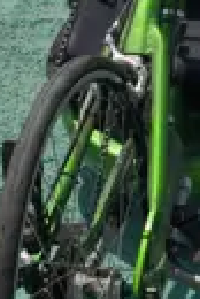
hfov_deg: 9.3
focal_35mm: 147
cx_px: 147
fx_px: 1222
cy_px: 120
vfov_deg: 13.9
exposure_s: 1/4185
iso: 50
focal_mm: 6.57
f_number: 1.6
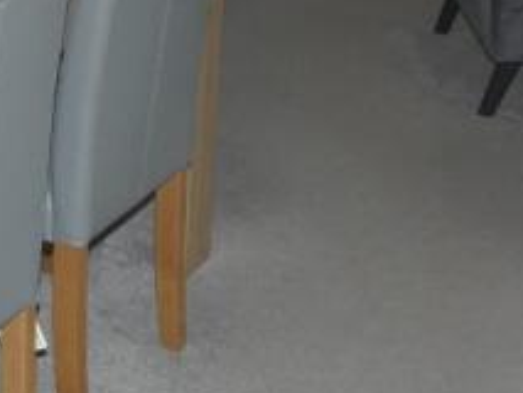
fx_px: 1451
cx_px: 29
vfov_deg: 14.8
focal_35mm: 96
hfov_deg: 19.9
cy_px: -103
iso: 100
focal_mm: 3.6
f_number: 2.8
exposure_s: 1/125
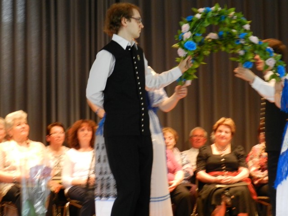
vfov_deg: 12.9
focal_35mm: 115
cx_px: 144
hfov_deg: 17.1
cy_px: 108
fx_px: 957
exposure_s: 1/25
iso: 800
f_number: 4.8
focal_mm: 20.5
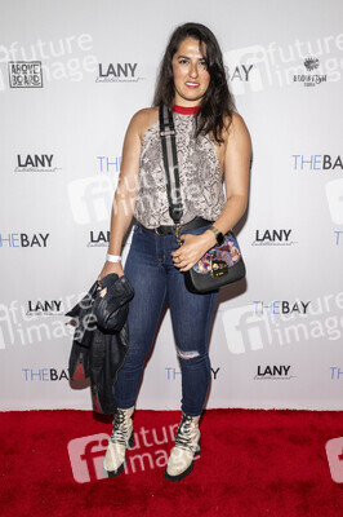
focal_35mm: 31
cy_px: 258
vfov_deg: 60.3
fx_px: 444
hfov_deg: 42.3
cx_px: 172
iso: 800
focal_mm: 31
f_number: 5.6
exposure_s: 1/200
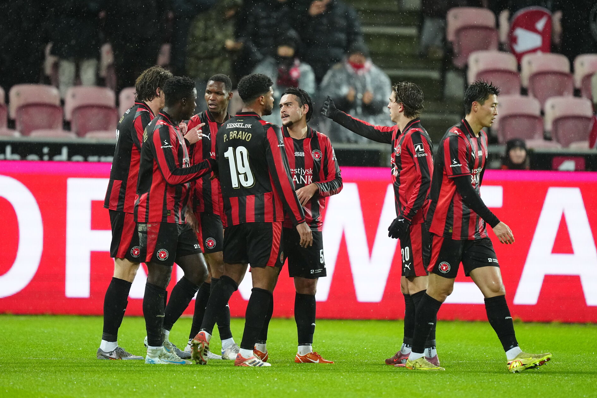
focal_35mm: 408
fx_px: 6768
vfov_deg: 3.4
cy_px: 198
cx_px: 293
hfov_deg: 5.1
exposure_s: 1/1000
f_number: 2.8
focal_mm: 400
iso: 3200
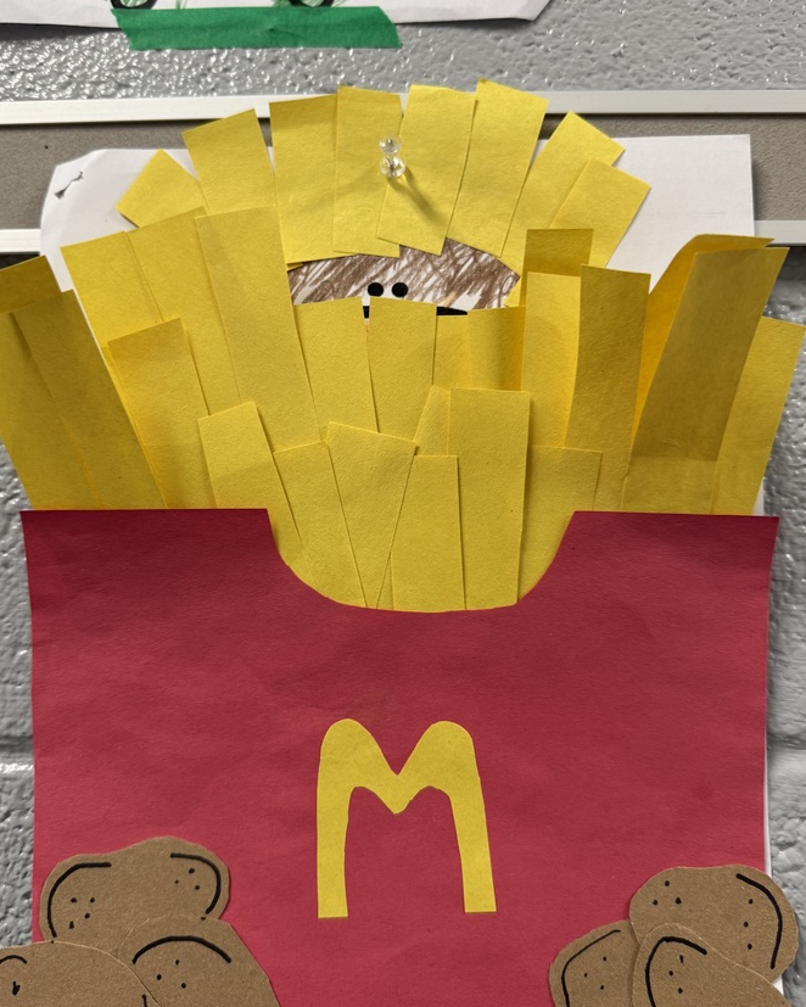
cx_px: 365
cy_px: 502
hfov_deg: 49.9
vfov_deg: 60.4
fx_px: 864
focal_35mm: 29
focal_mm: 6.76
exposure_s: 1/60
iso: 125
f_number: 1.78
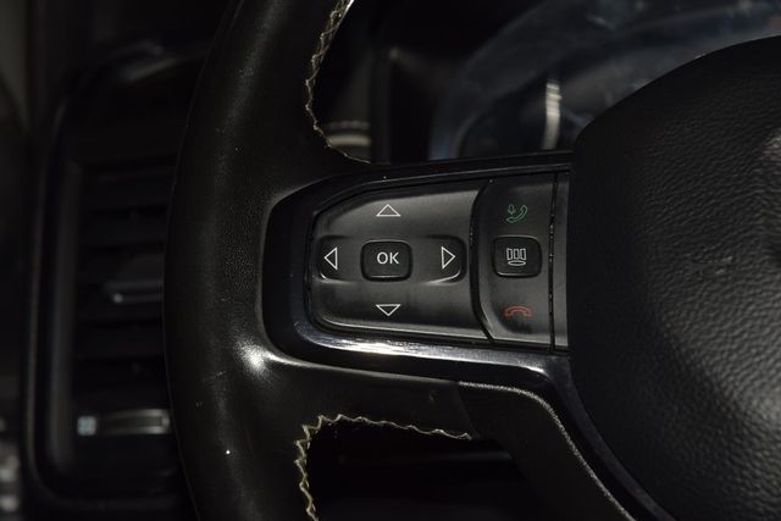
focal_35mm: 105
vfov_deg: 13.0
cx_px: 390
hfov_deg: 19.5
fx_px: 2278
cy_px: 260
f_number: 8
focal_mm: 70
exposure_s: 1/125
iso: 100
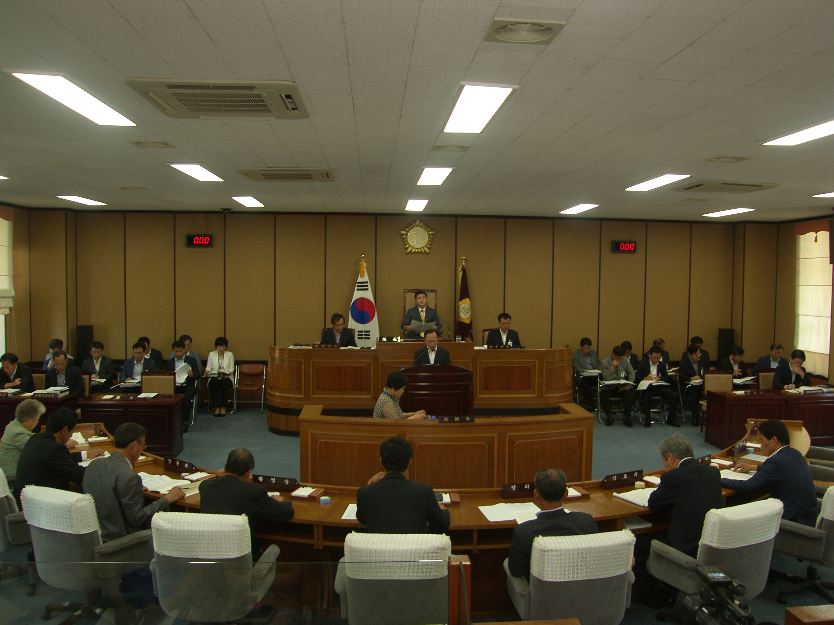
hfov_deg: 63.4
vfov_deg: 49.7
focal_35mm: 28
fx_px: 675
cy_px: 312
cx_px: 417
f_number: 2.2
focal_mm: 7.4
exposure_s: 1/30
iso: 50
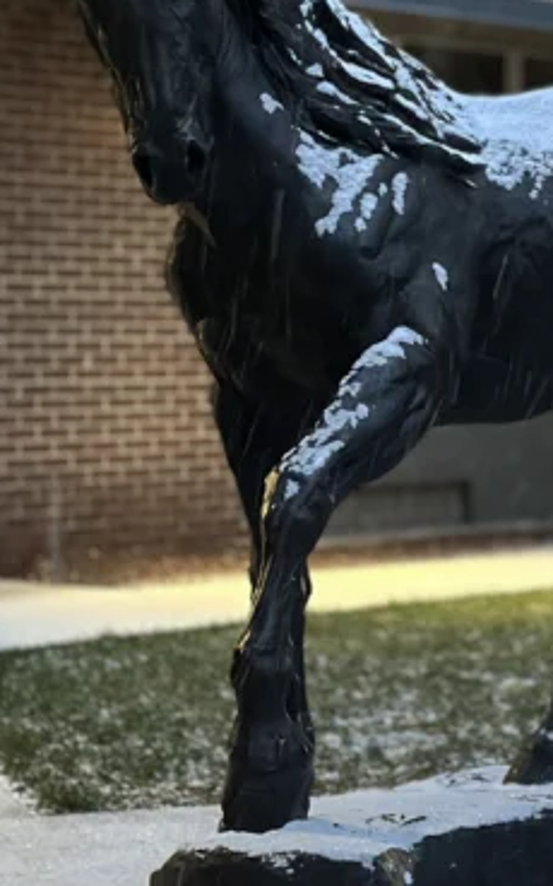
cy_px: 277
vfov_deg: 19.7
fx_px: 2532
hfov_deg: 12.4
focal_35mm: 105
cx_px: 435
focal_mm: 6.86
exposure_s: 1/30
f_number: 1.78
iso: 800
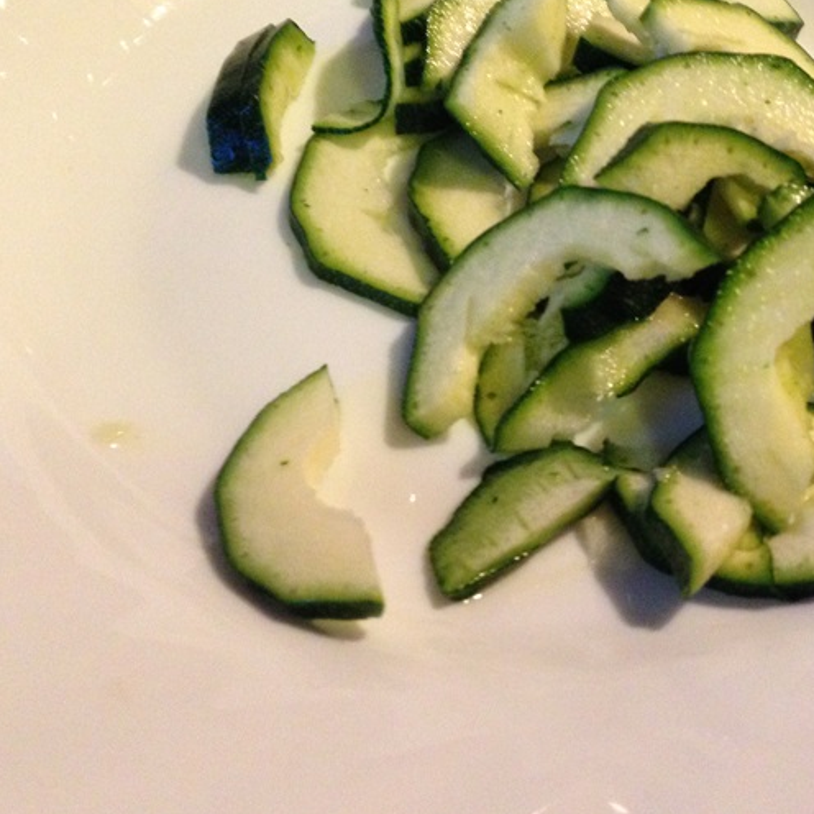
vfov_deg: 36.0
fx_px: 1250
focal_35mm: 47
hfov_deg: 35.7
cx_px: 538
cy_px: 353
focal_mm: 4.12
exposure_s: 1/15
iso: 500
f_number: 2.4
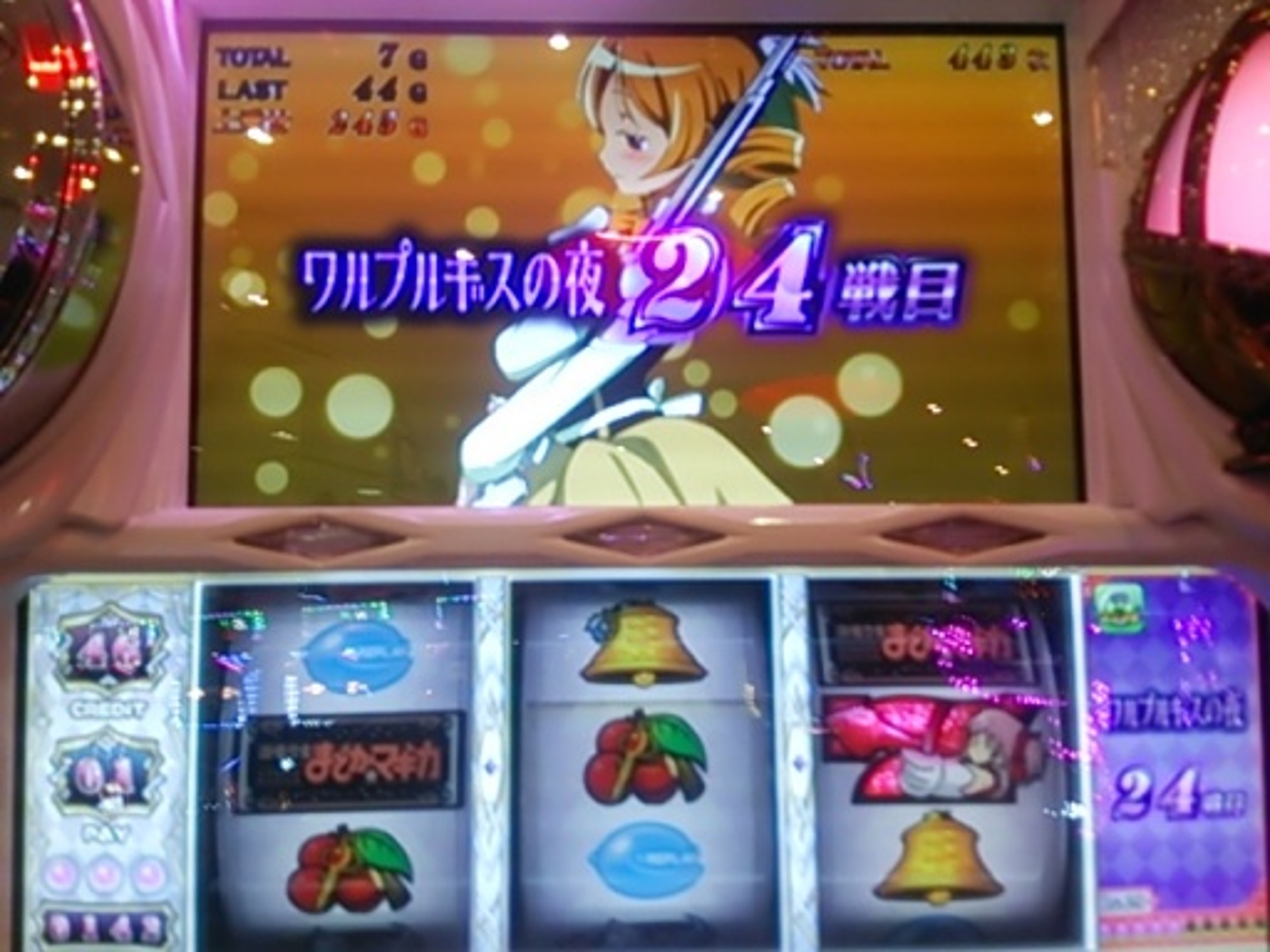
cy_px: 476
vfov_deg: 46.8
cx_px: 635
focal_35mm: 30
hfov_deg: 60.0
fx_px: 1101
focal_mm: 4.06
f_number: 1.94
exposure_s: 1/44
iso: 64
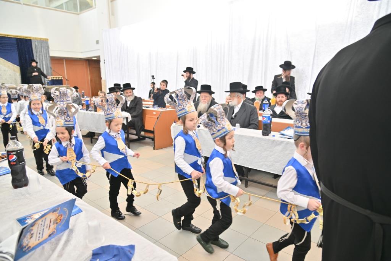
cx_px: 196
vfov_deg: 53.1
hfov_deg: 73.7
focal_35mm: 24
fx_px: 261
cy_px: 130
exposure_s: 1/160
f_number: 4
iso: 250
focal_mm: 24
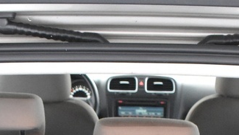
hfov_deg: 15.2
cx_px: 123
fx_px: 894
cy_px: 356
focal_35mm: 141
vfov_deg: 7.8
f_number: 3.5
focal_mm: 18
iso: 3200
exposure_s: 1/20
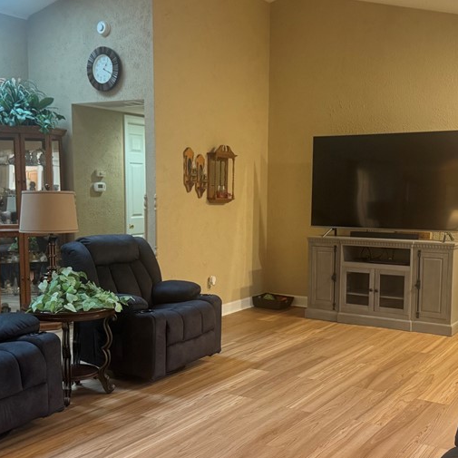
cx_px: 258
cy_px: 260
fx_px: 644
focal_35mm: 43
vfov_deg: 39.1
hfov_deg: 39.1
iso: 400
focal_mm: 6.76
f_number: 1.78
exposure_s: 1/60
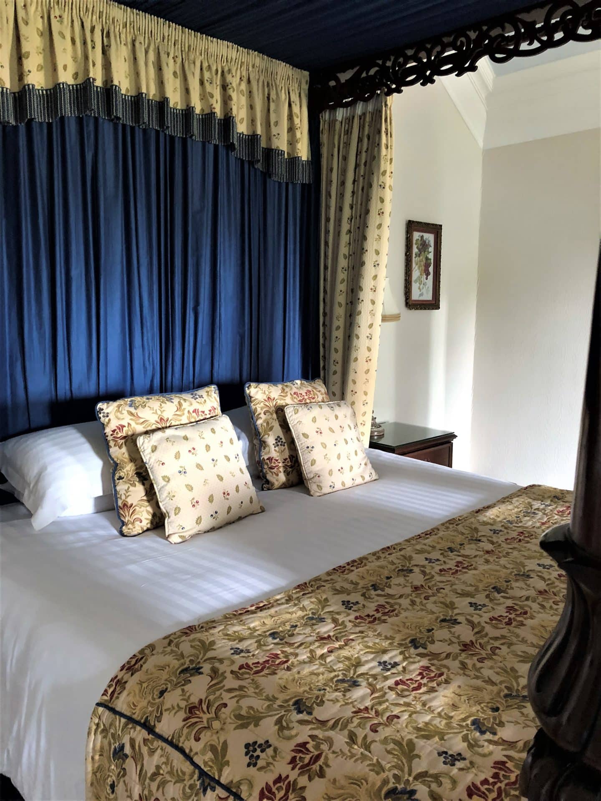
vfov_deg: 63.4
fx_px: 648
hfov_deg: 49.7
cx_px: 300
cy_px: 400
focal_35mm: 28
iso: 100
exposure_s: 1/10
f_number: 1.8
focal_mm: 3.99
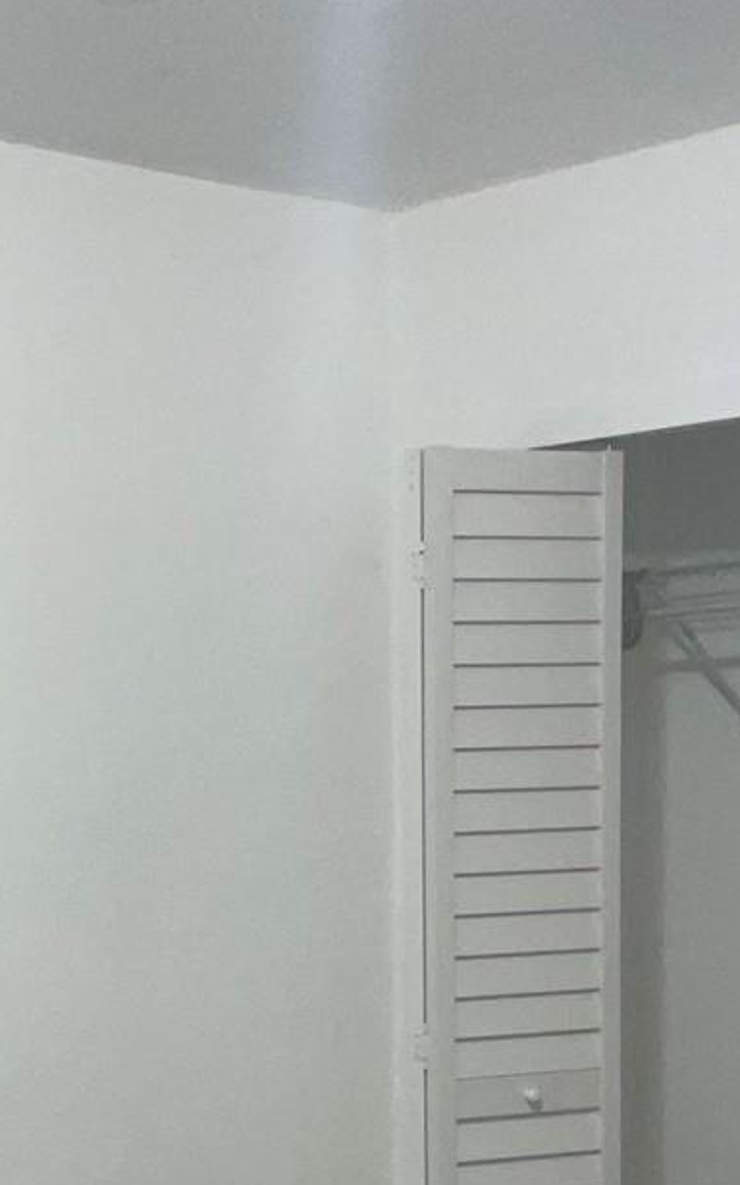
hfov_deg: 16.0
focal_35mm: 80
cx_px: -12
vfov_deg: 25.1
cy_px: 1054
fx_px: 2583
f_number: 1.8
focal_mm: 3
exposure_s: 1/60
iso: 64
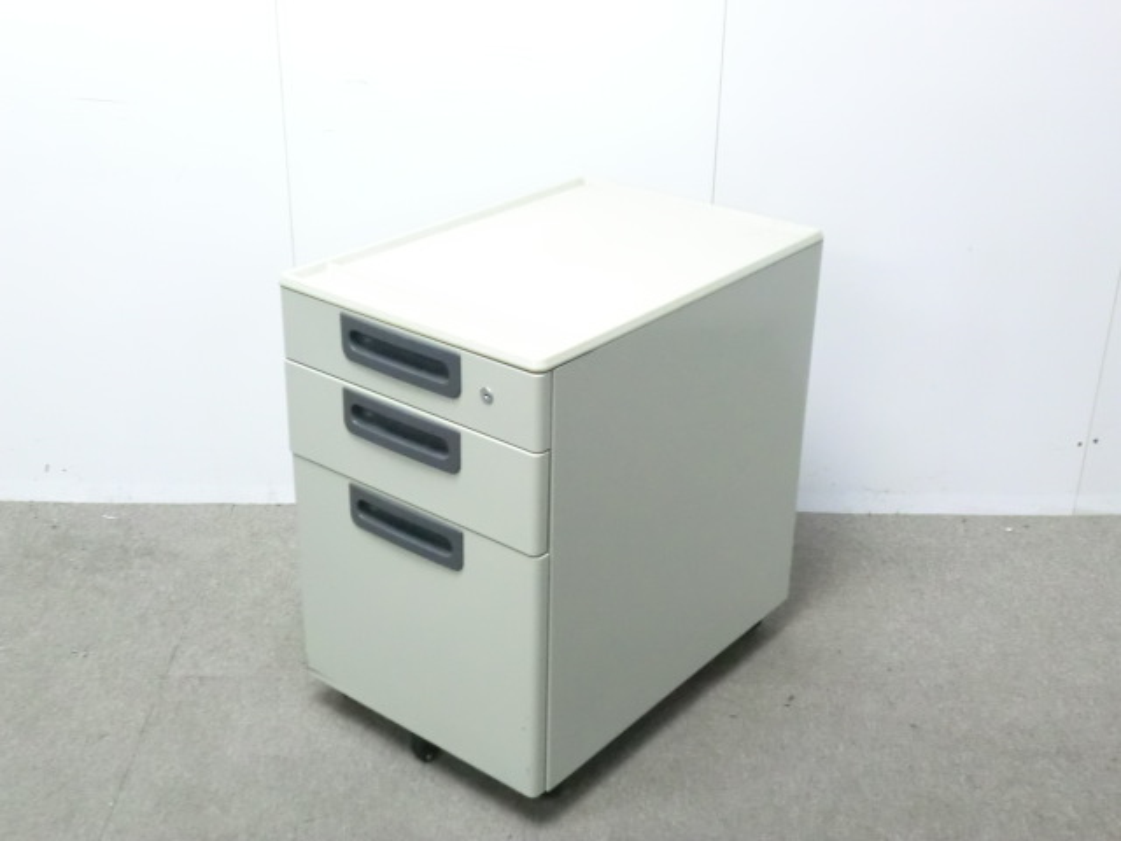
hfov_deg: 42.1
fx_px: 1457
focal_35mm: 45
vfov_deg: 32.2
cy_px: 420
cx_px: 560
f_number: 4.3
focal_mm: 8.2
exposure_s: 1/25
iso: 800
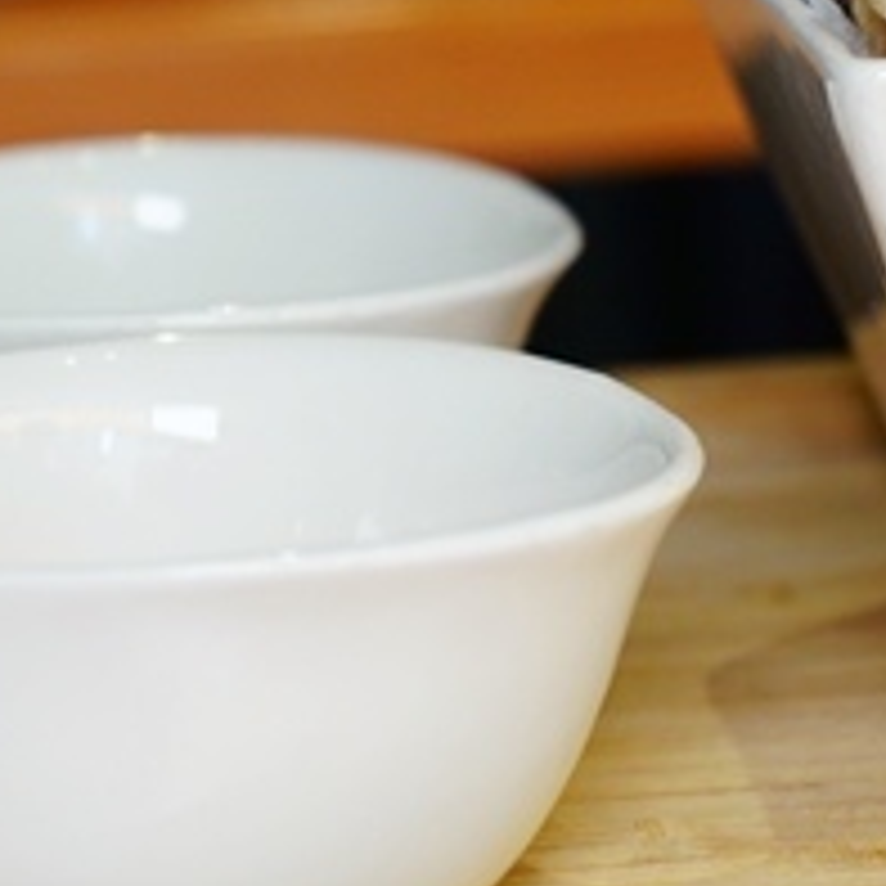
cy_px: 196
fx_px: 5097
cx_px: 841
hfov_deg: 9.9
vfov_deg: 9.9
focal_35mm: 176
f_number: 4.5
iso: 400
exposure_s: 1/60
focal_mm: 51
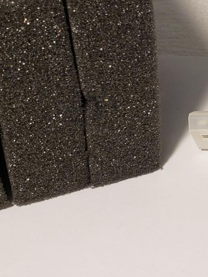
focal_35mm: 75
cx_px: 232
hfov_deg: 18.8
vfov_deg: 25.8
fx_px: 601
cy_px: 87
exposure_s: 1/60
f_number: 2.4
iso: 64
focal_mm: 4.3
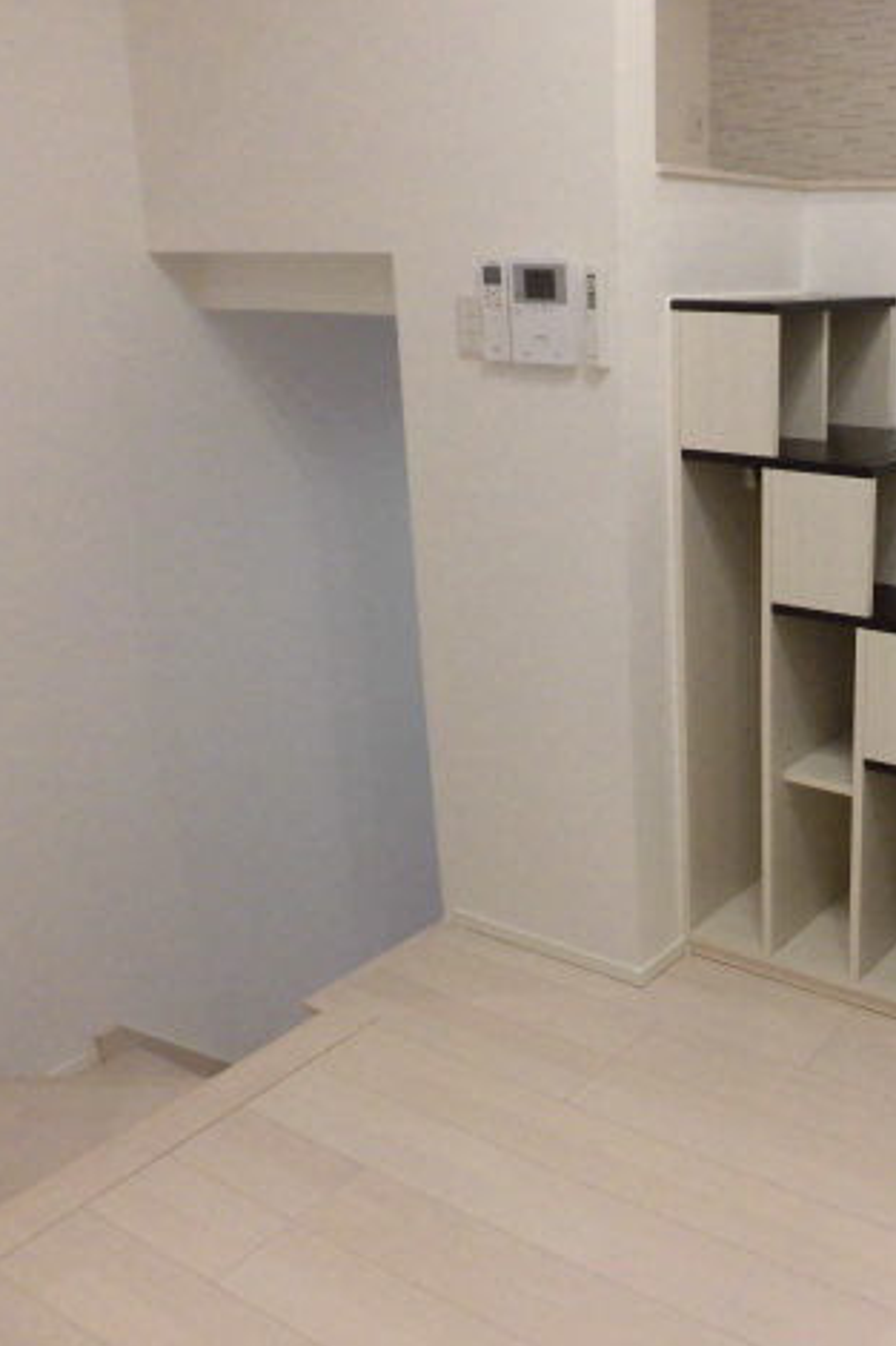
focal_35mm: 34
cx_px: 816
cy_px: 682
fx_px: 1270
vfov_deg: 55.8
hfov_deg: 36.3
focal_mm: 4.3
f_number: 3.1
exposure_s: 1/50
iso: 200
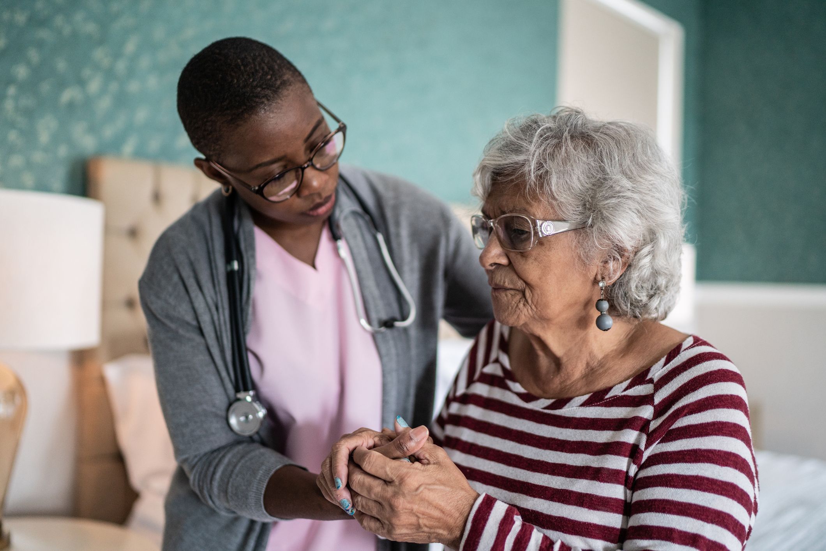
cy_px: 276
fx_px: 803
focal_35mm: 35
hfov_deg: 54.4
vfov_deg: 37.9
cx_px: 413
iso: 400
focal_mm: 35
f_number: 1.4
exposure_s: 1/500
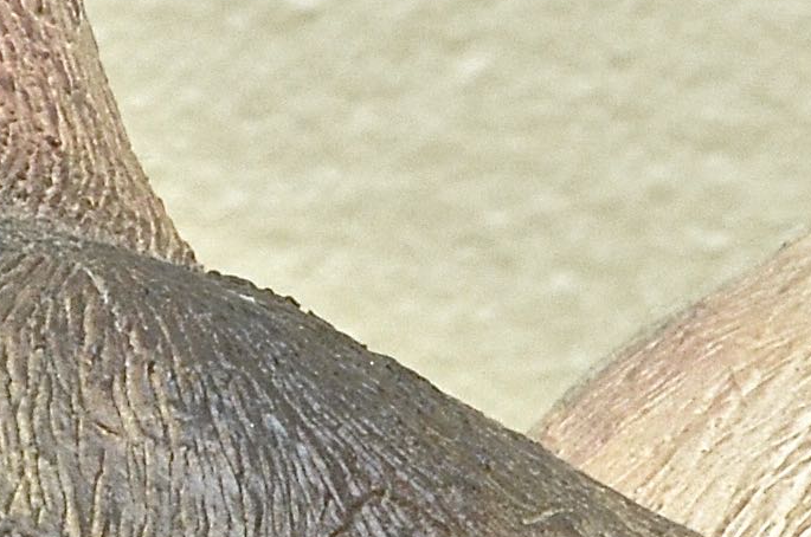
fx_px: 16977
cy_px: 985
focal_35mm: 755
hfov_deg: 2.7
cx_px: -717
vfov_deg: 1.8
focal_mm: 70
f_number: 20
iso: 800
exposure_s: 1/125
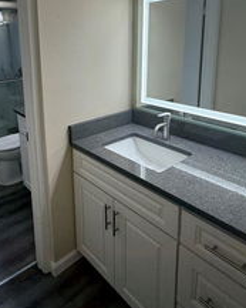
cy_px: 90
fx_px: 246
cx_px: 90
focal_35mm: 27
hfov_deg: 52.6
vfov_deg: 61.6
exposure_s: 1/201
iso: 64
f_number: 2.2
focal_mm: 2.22
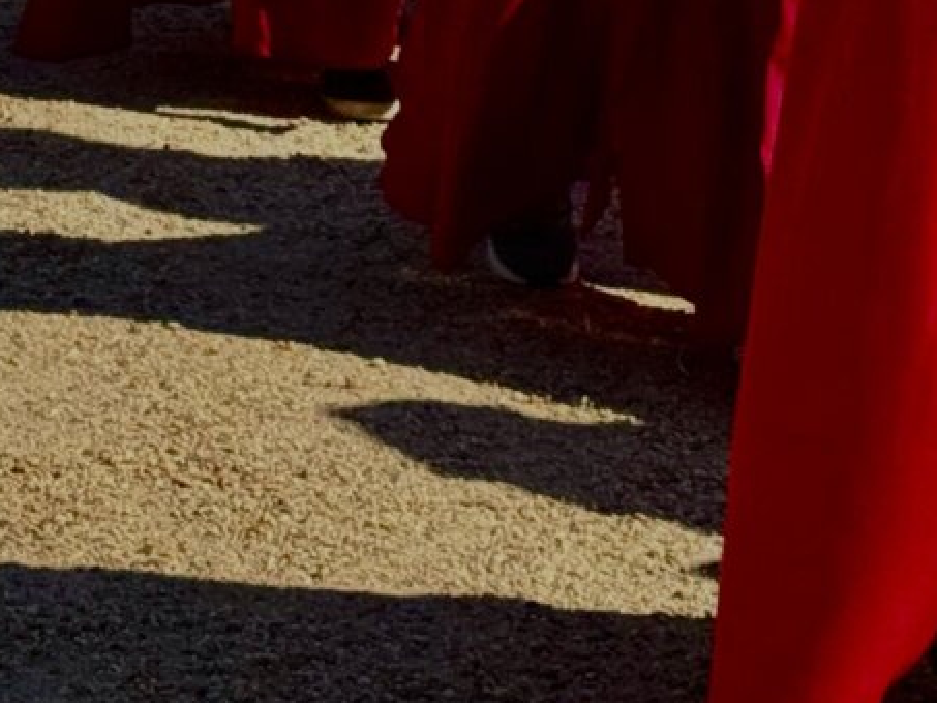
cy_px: -531
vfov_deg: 8.1
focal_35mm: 177
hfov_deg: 11.2
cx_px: 465
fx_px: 4792
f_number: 1.78
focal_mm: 6.76
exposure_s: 1/4098
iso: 64
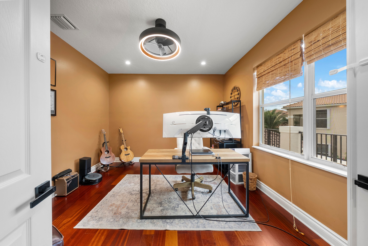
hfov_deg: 112.6
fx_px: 123
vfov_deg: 90.1
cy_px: 123
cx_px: 184
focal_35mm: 12
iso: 400
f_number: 8
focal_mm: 12
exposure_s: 1/3
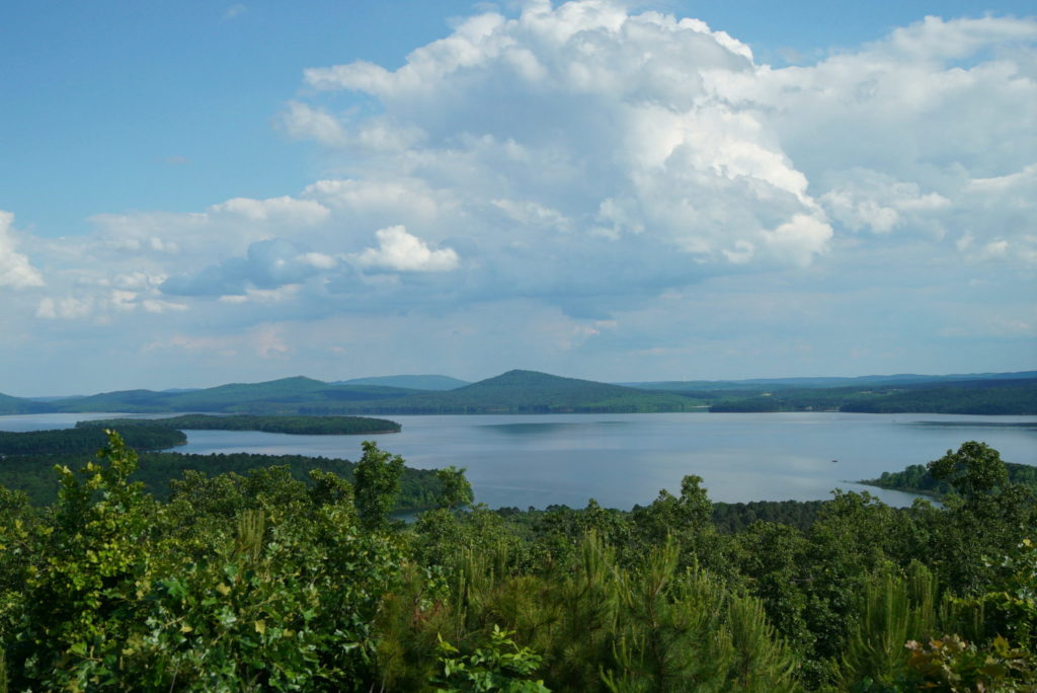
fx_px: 1297
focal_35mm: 45
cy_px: 346
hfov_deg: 43.6
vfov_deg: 29.9
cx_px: 518
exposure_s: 1/2500
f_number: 5
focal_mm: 30
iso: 250
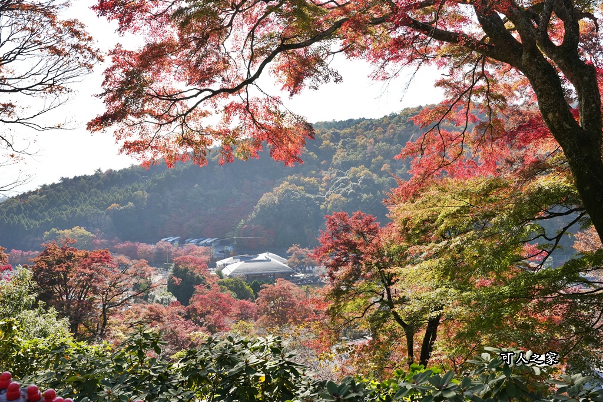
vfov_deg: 37.9
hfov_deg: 54.4
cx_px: 302
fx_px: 586
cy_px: 201
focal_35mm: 35
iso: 1000
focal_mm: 35
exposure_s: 1/1000
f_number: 8
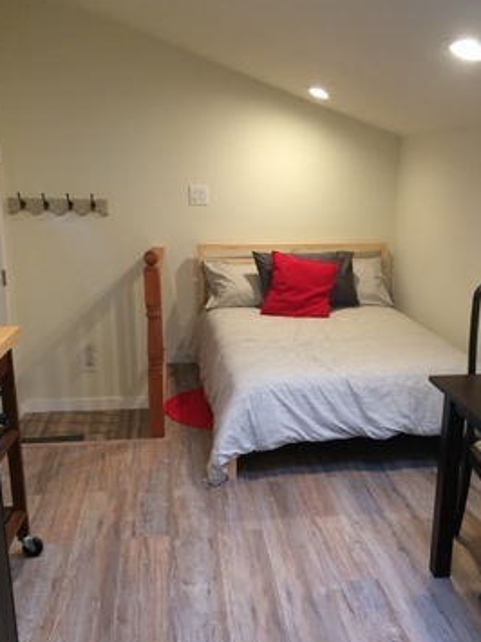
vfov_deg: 50.1
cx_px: 282
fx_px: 686
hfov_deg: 38.5
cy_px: 355
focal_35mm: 37
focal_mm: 4.15
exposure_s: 1/30
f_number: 2.2
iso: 100
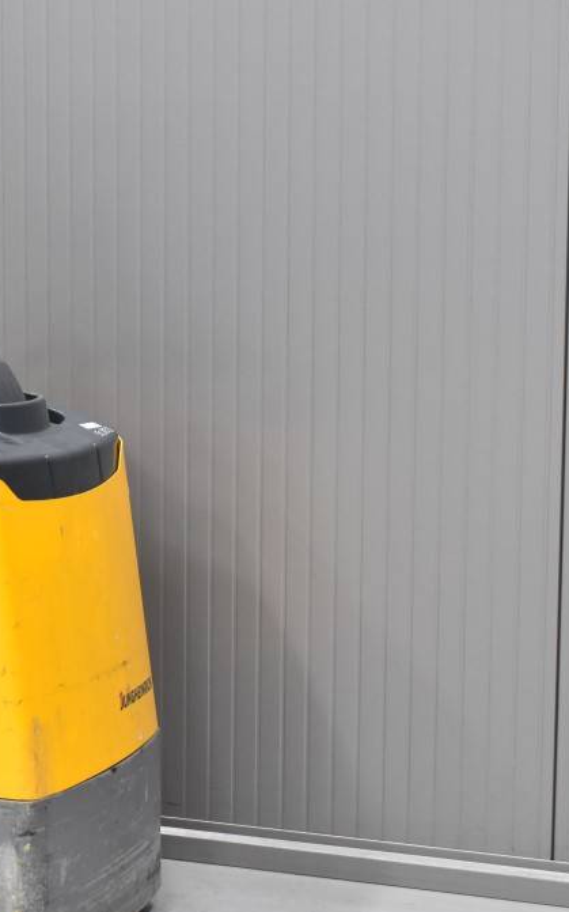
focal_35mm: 93
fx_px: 2309
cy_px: 519
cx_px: -118
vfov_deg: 22.3
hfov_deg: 13.6
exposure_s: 1/30
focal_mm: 34
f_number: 5.6
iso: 1600
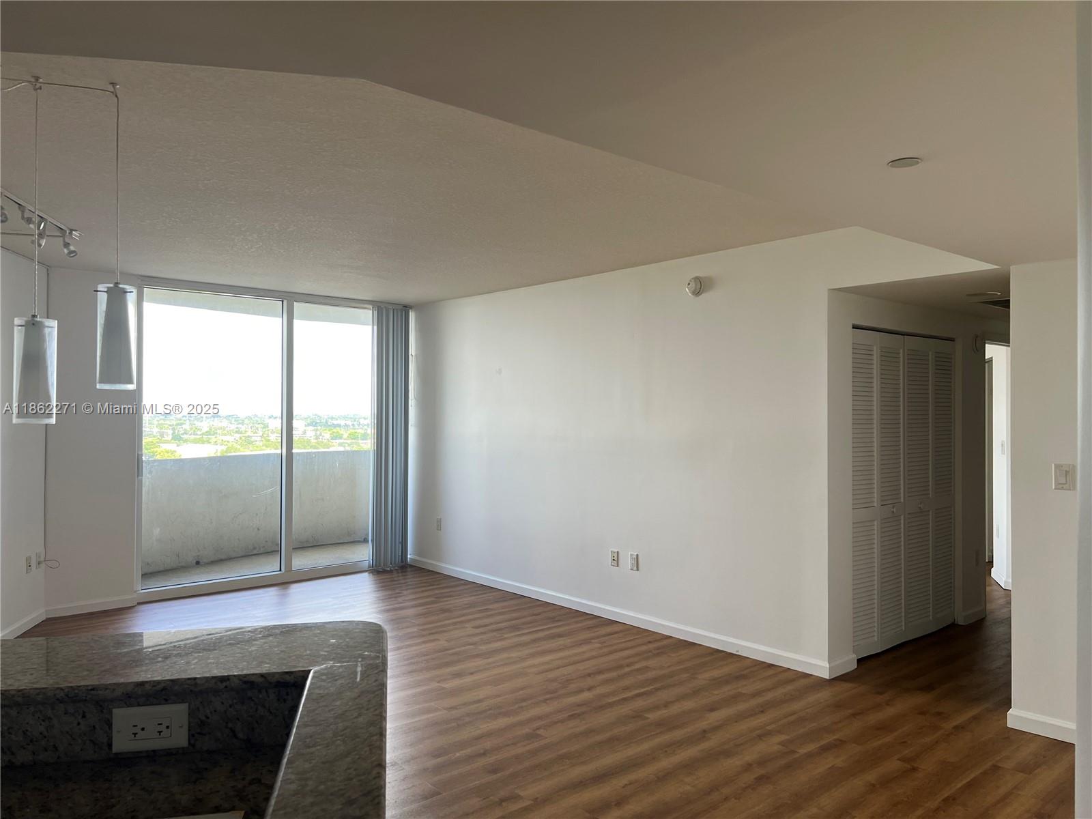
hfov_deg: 67.3
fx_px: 820
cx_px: 546
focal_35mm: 26
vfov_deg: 53.1
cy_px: 410
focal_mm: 5.7
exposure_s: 1/121
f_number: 1.5
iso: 64
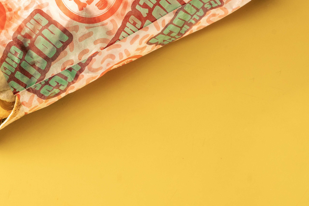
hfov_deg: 21.1
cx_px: 89
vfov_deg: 14.1
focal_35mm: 96
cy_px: 13
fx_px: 824
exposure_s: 1/125
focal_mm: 50
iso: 1000
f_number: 8
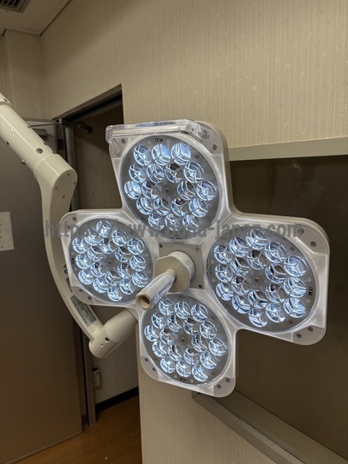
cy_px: 232
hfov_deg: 53.0
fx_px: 349
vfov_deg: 67.3
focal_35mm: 26
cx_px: 174
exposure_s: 1/122
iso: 40
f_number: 1.6
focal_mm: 5.96
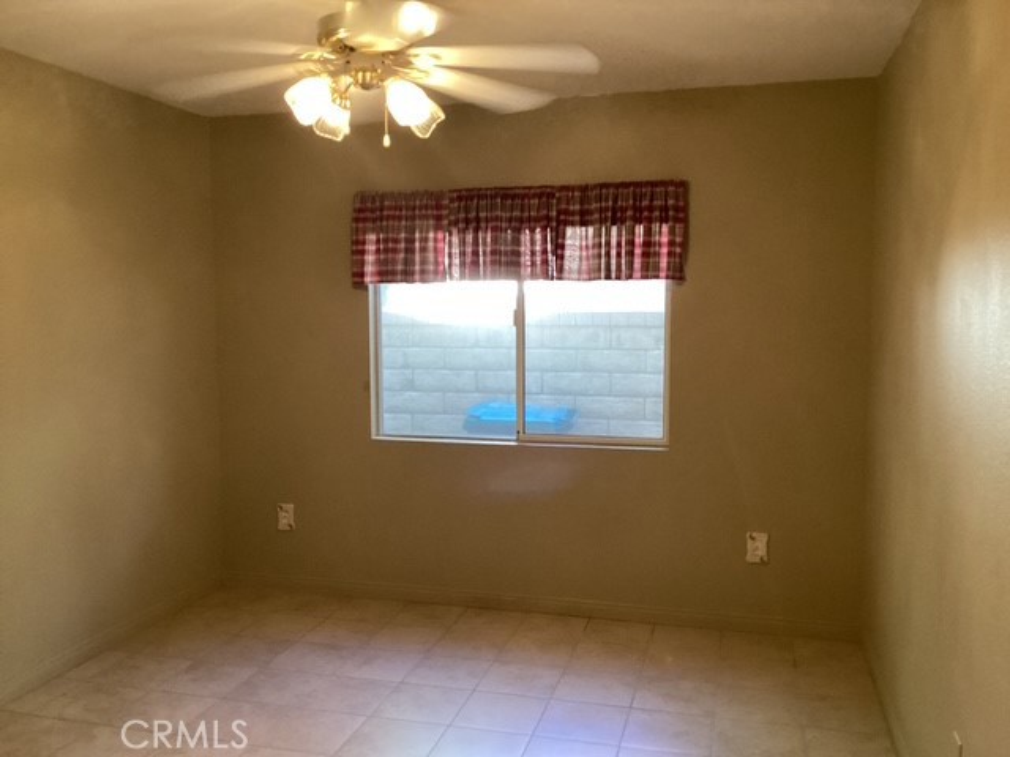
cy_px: 378
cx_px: 505
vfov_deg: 45.4
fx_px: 904
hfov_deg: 58.4
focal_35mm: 31
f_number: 2.4
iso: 400
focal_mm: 3.3
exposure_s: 1/40
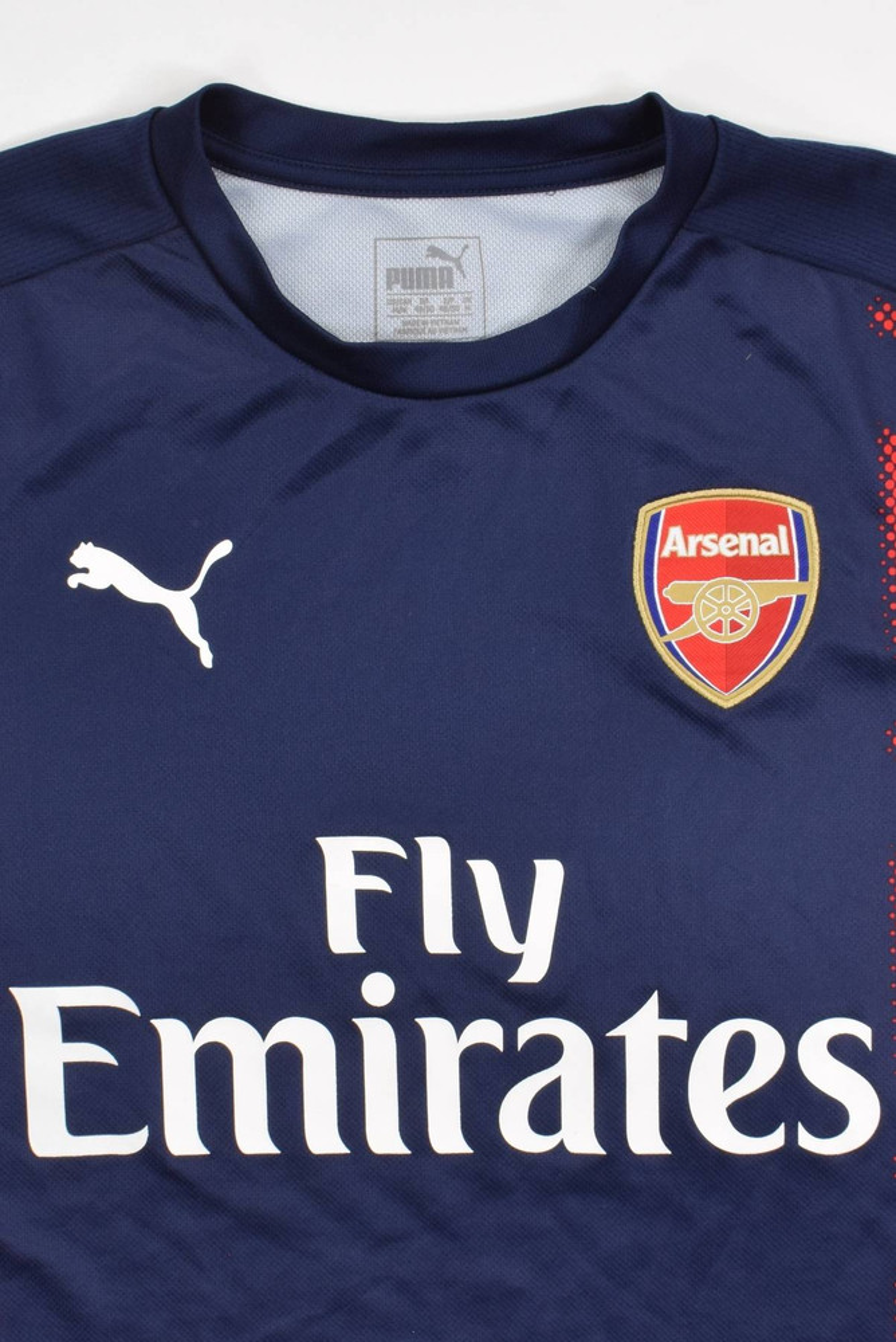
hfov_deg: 33.1
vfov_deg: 47.9
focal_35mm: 40
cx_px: 448
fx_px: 1510
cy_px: 671
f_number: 11
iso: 400
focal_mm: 27
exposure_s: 1/50
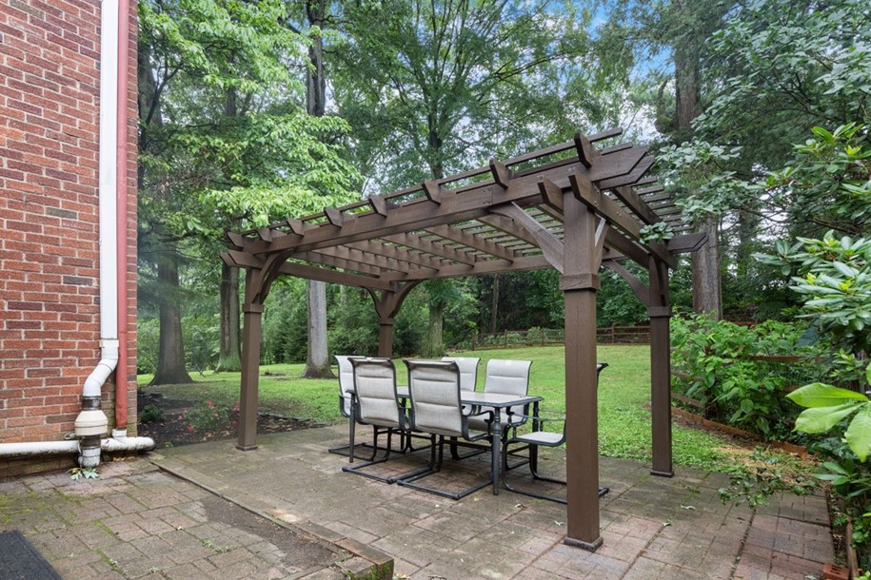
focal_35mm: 19
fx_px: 460
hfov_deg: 86.5
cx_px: 380
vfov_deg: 64.1
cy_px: 342
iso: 400
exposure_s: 1/15
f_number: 8
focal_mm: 16
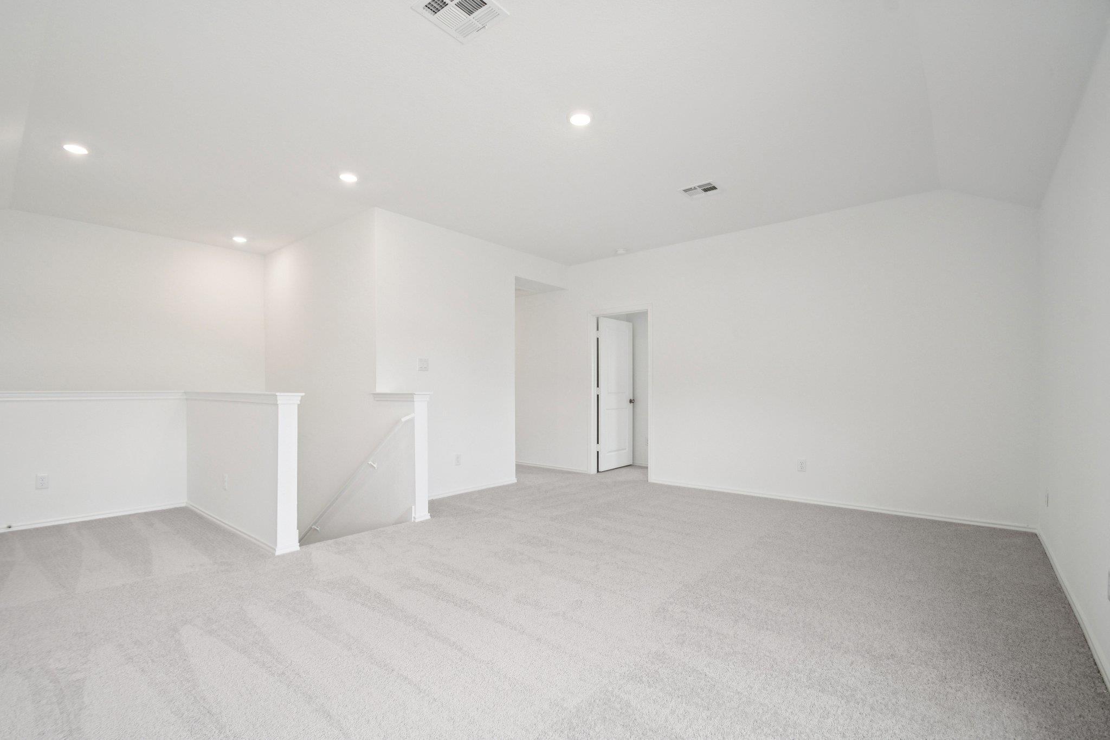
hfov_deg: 100.4
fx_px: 462
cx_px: 555
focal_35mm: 15
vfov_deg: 77.3
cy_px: 370
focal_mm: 10
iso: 400
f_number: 8
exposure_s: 1/30
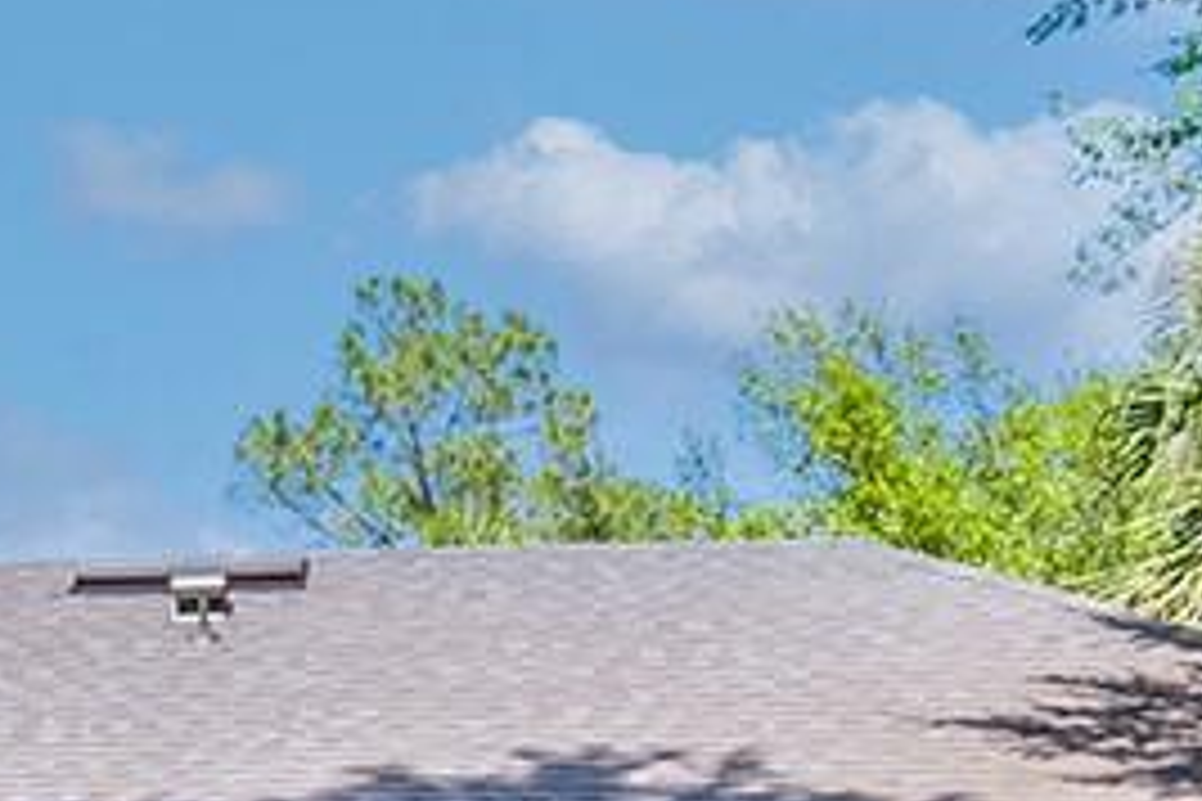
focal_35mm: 129
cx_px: -558
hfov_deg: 14.8
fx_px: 4307
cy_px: 1368
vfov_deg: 10.1
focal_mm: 21.5
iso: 400
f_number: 8
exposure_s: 1/2000
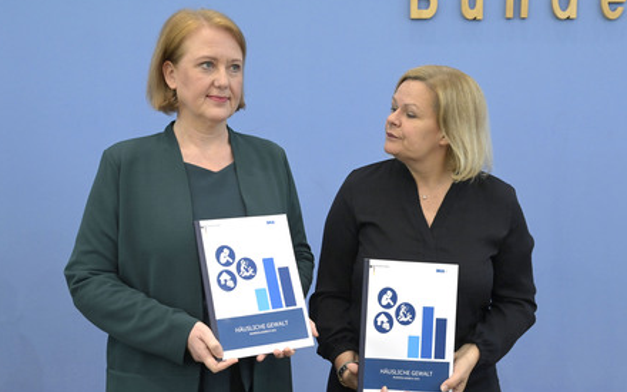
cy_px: 204
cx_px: 313
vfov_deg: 26.9
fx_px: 820
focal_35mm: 48
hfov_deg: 41.8
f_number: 6.3
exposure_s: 1/500
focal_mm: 46
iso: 4000
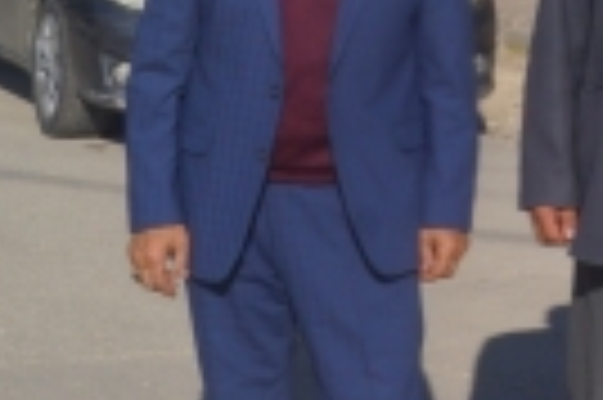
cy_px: -79
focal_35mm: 146
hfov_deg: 12.4
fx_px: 2443
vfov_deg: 9.3
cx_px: 1206
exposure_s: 1/160
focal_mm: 20
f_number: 14
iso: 100
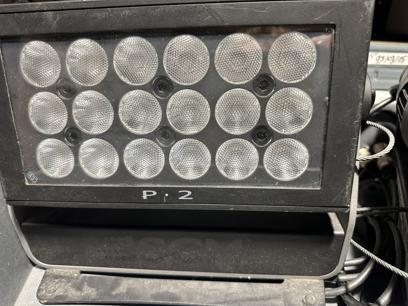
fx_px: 283
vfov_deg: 56.8
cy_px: 153
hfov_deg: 71.6
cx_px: 204
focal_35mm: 24
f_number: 1.78
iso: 125
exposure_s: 1/50
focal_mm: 6.86
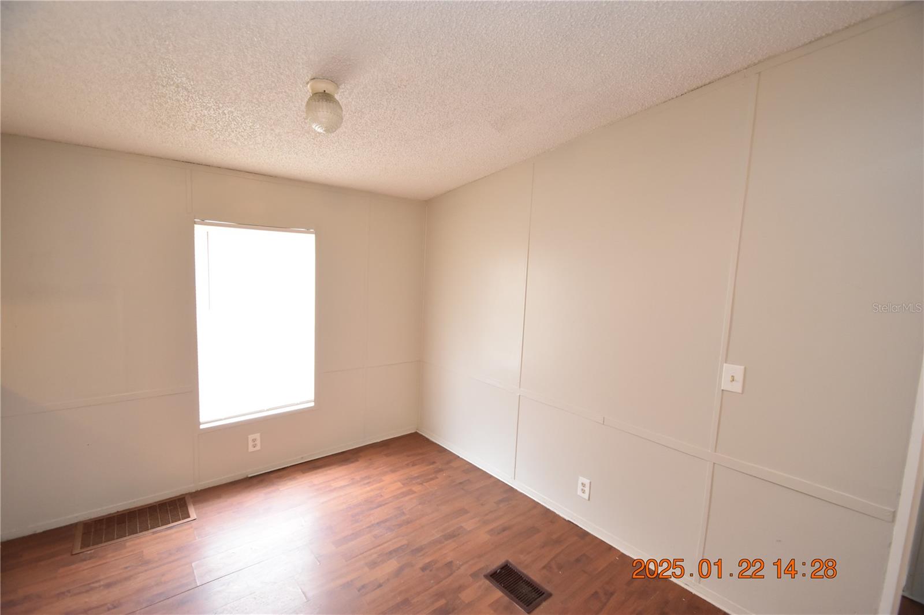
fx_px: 385
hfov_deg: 100.4
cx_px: 462
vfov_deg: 77.3
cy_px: 308
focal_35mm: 15
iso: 1250
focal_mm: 10
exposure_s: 1/60
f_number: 3.5
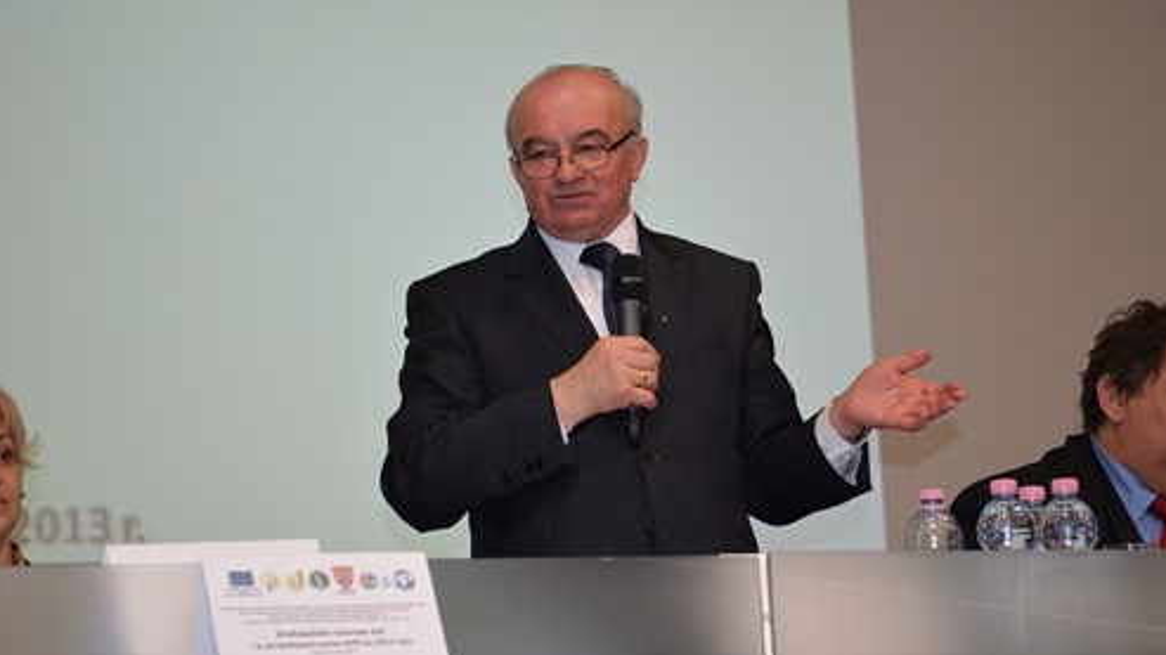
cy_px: 268
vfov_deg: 13.8
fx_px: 2706
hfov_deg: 24.3
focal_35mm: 88
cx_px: 584
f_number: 5.6
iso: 1250
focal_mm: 55
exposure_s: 1/60
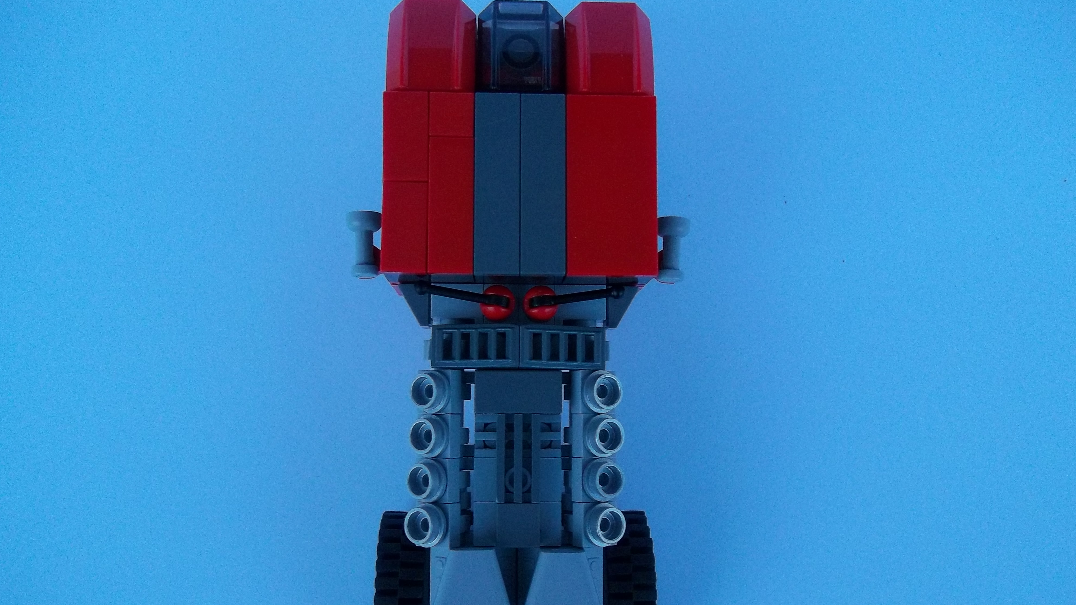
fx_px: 999
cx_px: 537
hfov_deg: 56.6
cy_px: 347
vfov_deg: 33.7
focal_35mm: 35
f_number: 2.9
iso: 160
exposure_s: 1/25
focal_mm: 5.7
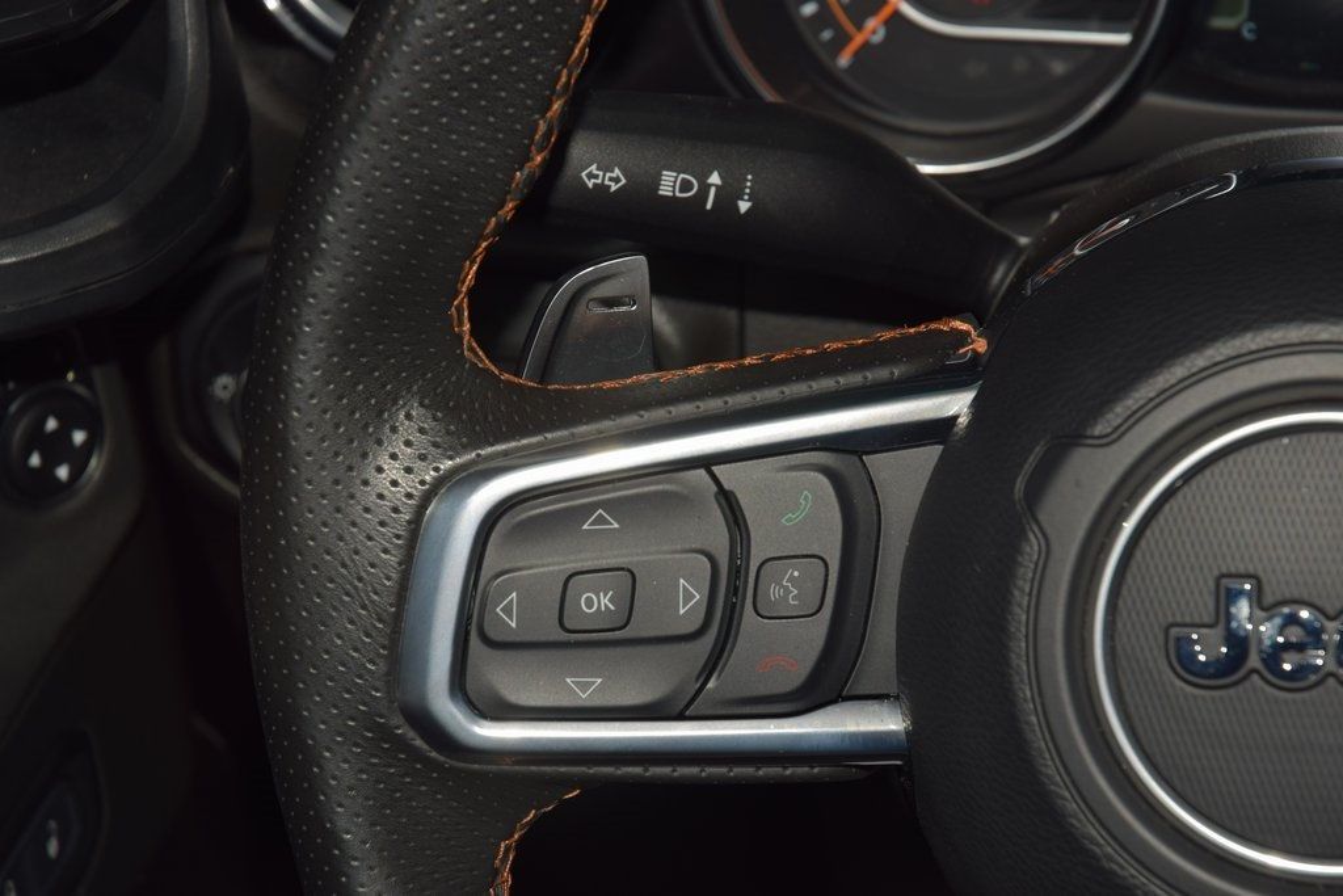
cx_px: 672
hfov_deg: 19.5
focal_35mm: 105
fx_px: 3917
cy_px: 448
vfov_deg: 13.0
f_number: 8
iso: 100
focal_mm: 70
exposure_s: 1/125
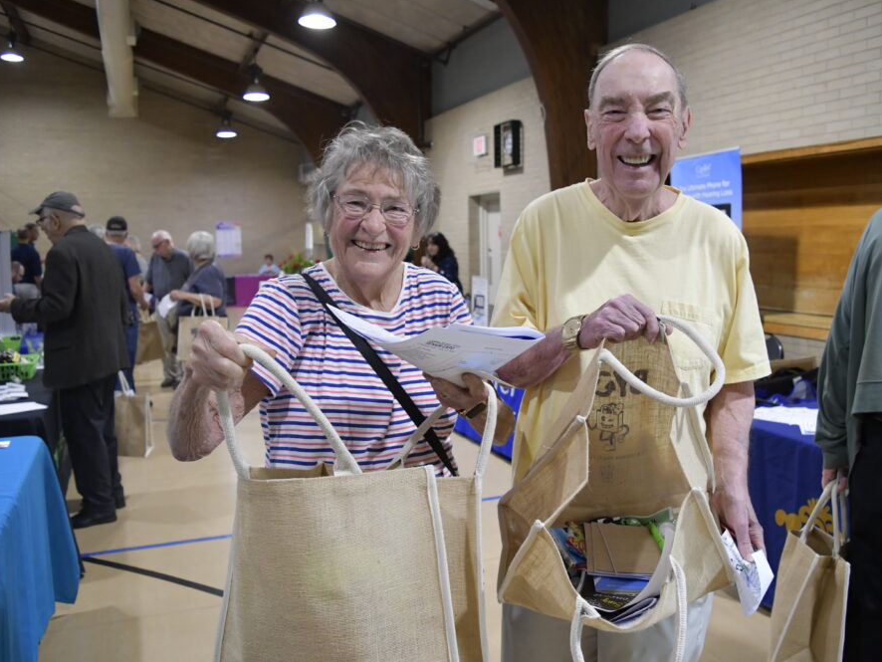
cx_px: 482
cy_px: 333
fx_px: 765
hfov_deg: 59.8
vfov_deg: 46.8
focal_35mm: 30
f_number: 3.5
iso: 2000
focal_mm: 18
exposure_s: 1/125
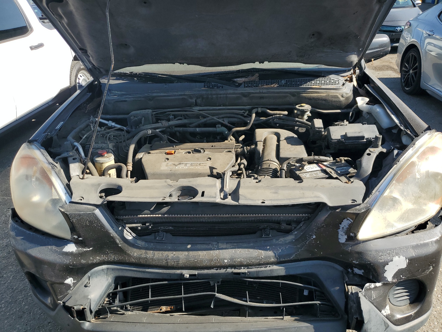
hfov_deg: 67.3
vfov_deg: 53.1
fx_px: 332
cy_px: 166
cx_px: 221
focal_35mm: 26
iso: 50
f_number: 1.5
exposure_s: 1/1429
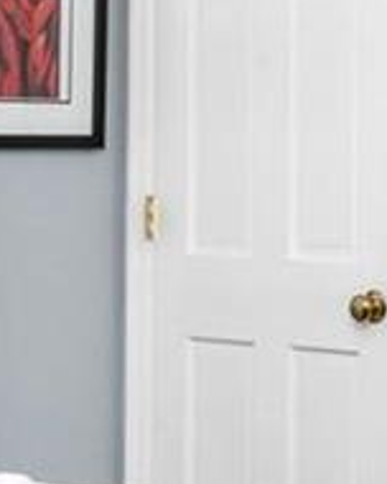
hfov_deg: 10.5
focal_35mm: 142
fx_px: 2033
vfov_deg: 13.6
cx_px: 598
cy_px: 186
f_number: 8
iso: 400
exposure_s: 1/20
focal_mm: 9
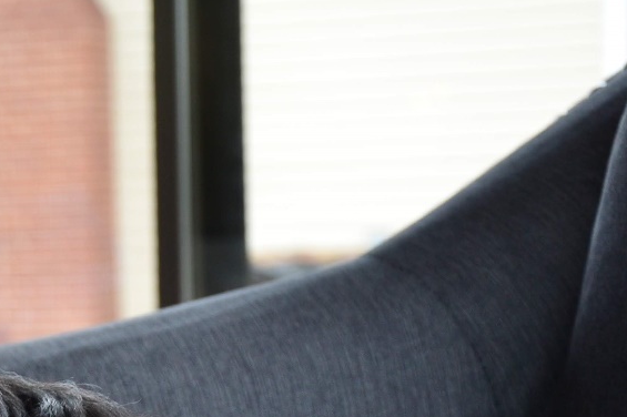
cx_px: -181
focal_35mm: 148
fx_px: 2583
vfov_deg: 9.2
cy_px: 399
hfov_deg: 13.4
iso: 500
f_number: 4.5
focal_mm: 35
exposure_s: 1/100
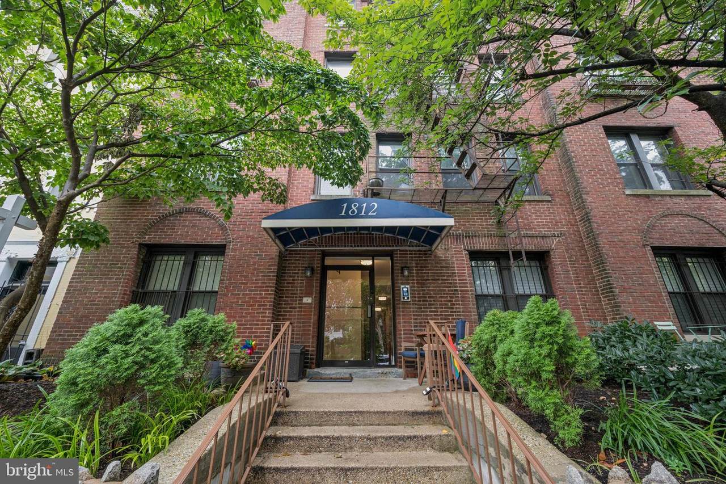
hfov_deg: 104.3
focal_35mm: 14
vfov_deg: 81.2
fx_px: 282
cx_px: 363
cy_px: 242
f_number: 7.1
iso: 400
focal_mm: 14
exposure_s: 1/40
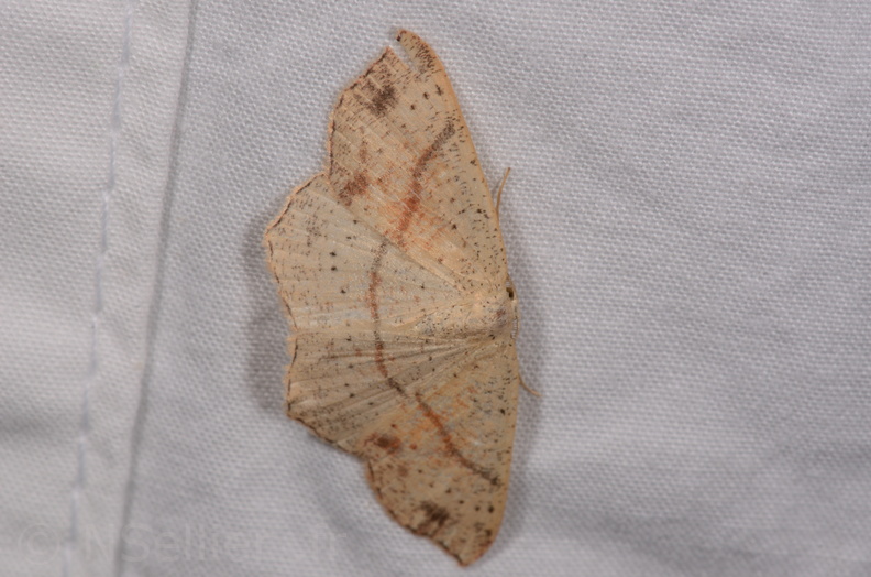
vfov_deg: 10.7
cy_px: 288
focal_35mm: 128
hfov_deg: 16.1
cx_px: 436
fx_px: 3077
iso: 100
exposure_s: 1/60
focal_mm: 85
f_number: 25
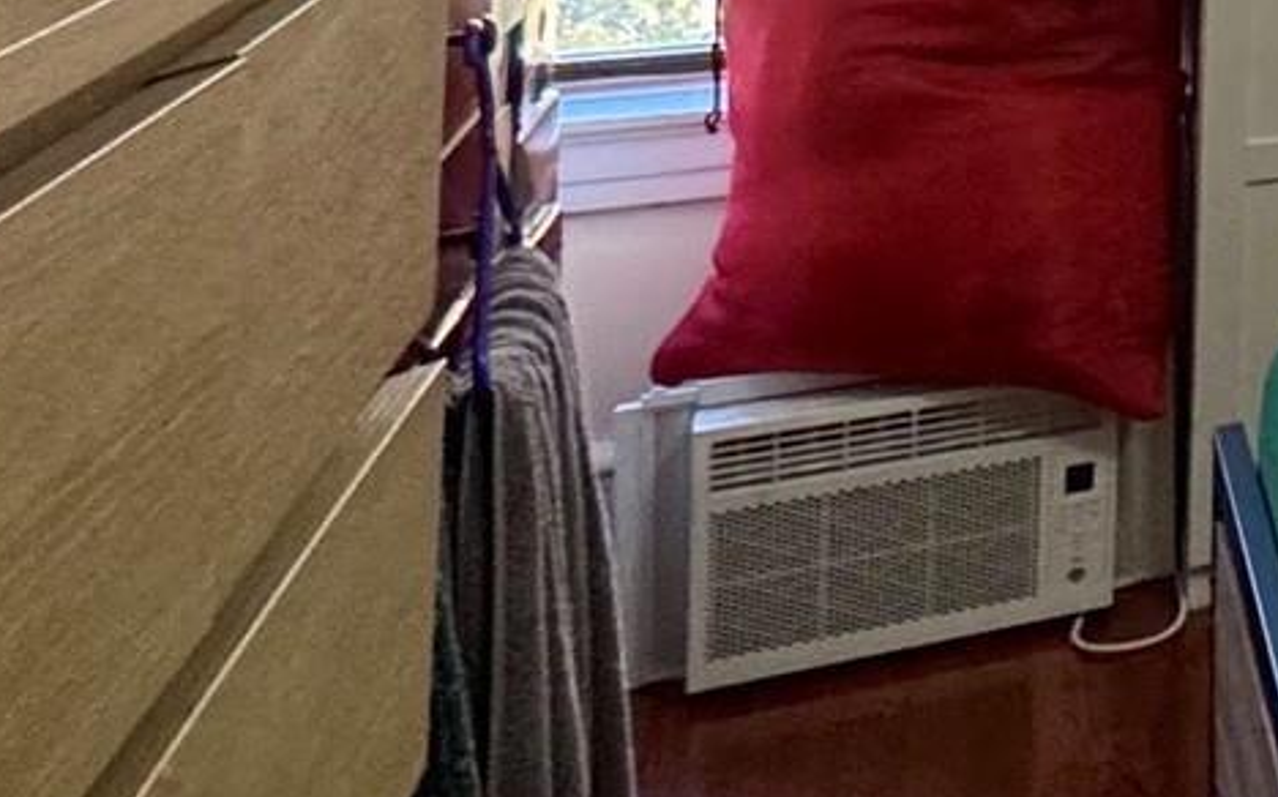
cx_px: 2671
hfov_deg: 18.1
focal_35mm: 65
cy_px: -439
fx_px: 2263
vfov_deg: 17.7
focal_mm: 2.22
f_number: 2.2
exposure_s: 1/60
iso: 250
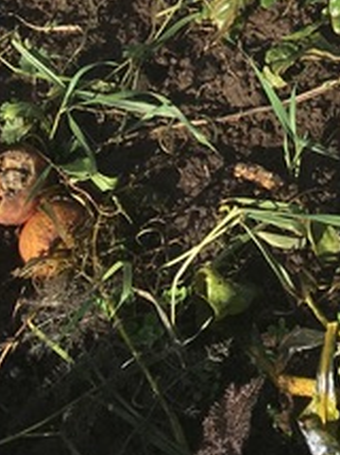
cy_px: -551
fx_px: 1824
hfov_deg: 10.3
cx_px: 521
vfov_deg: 12.1
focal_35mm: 139
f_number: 2.2
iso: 25
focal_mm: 4.15
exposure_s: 1/1241
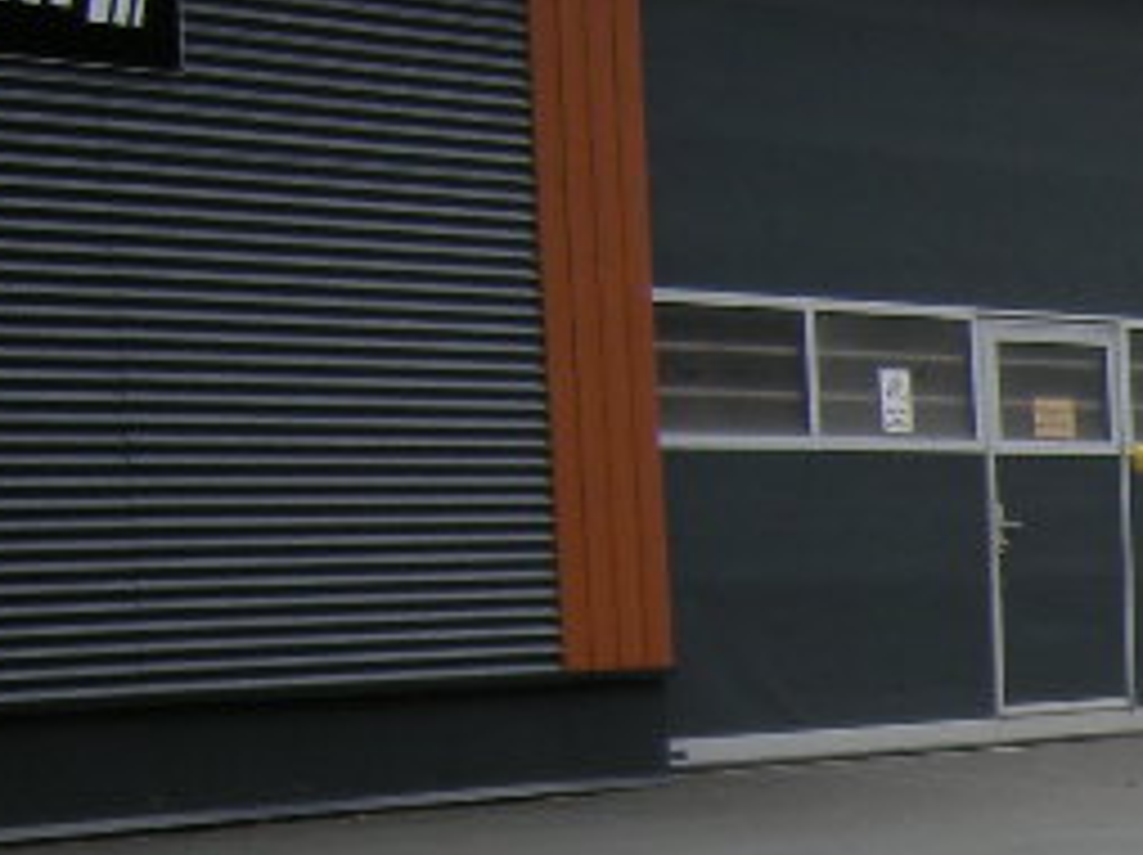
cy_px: 1112
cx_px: 2020
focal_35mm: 113
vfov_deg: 12.7
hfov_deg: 15.2
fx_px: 3728
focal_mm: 4.7
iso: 64
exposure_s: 1/626
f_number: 2.8
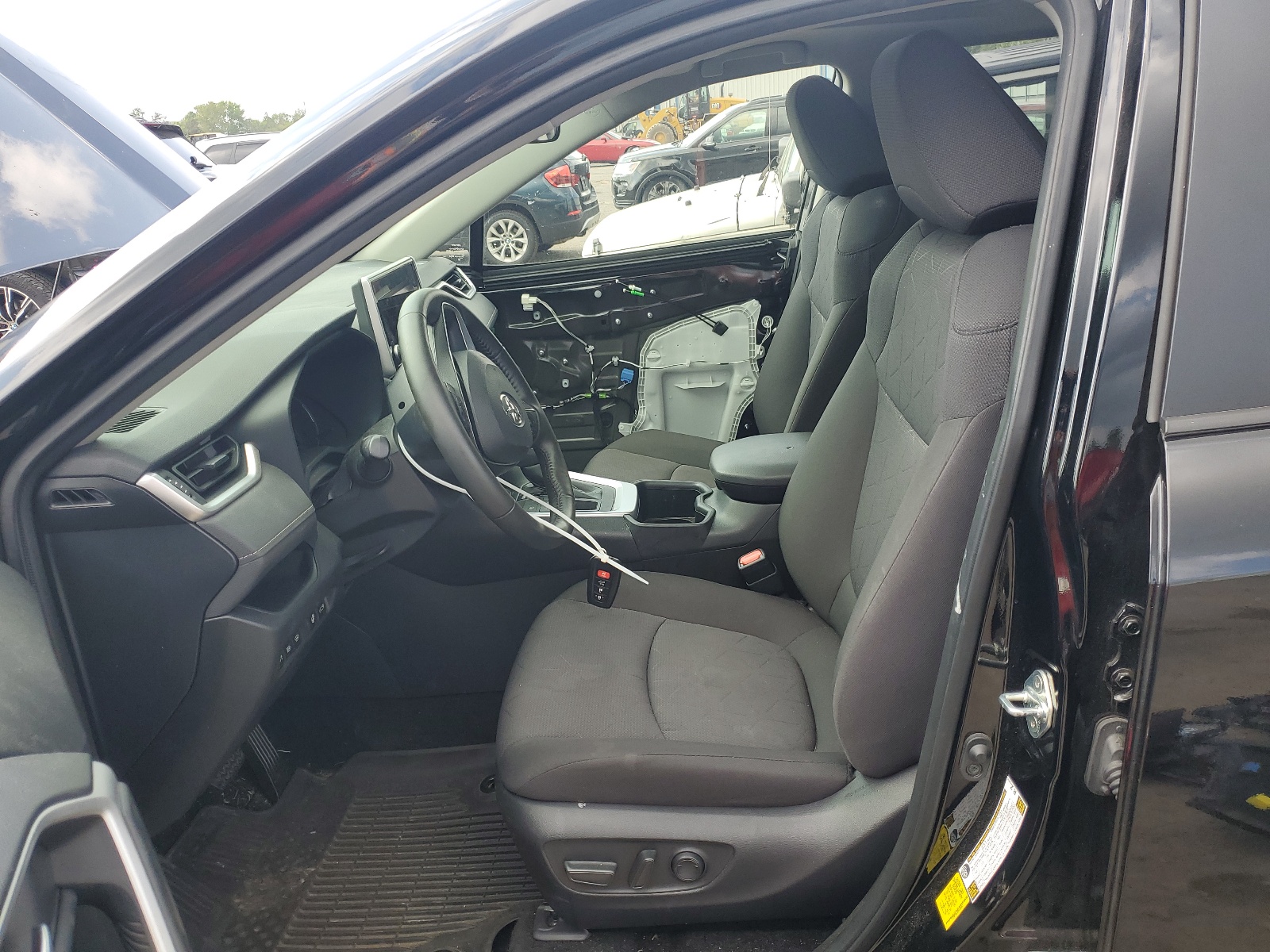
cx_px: 635
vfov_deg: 53.1
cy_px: 476
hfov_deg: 67.3
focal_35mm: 26
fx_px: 954
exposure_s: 1/455
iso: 50
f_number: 1.5
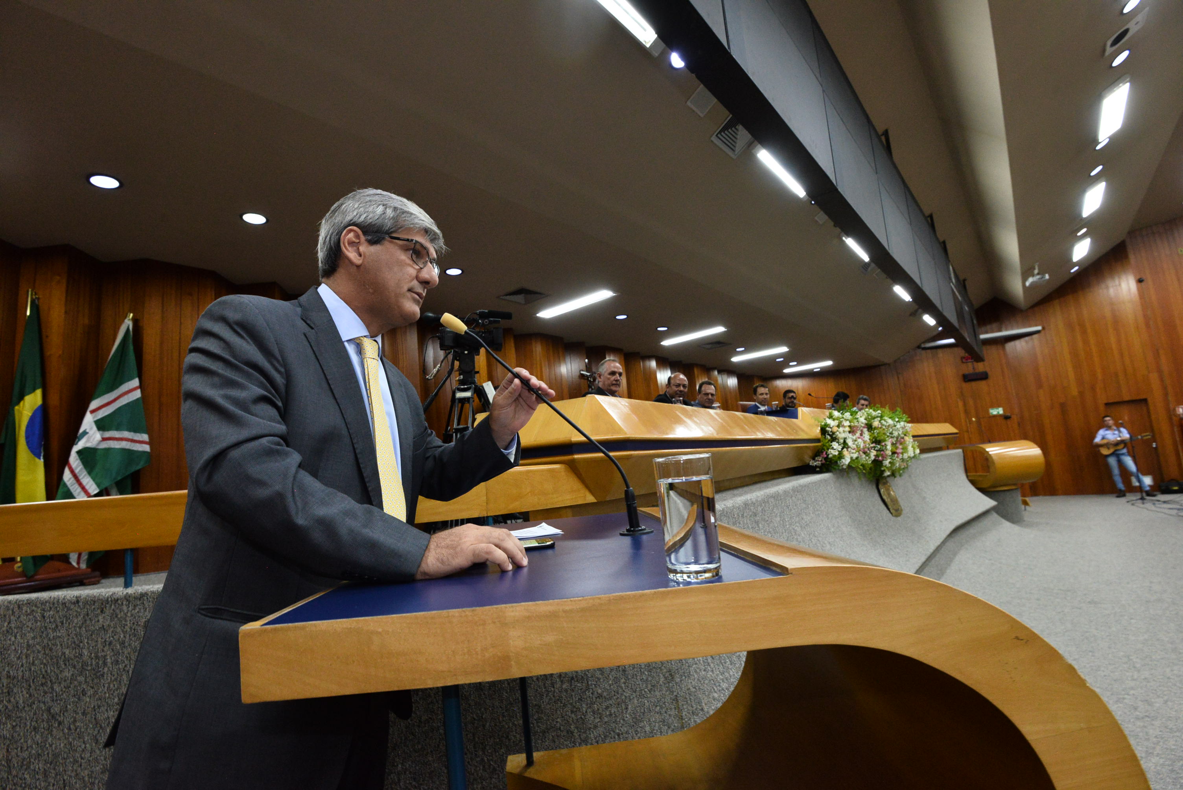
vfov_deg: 73.8
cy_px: 395
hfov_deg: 96.7
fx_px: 526
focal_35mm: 16
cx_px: 592
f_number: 7.1
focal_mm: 16
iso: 2500
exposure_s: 1/60
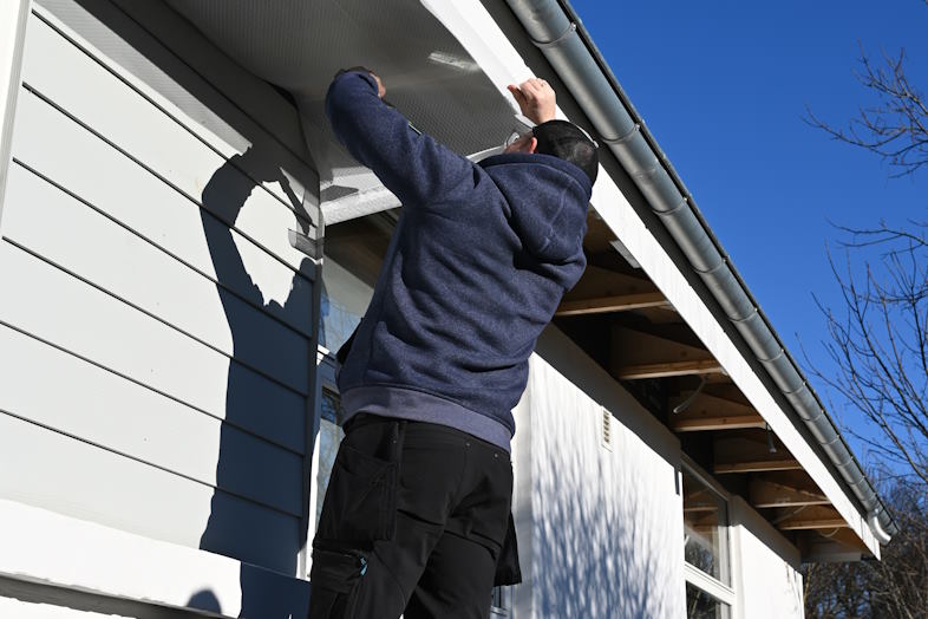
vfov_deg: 37.9
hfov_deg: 54.4
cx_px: 464
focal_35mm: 35
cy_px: 310
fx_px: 902
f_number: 7.1
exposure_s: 1/400
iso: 100
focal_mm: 35
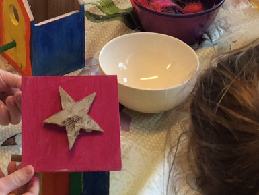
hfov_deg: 15.9
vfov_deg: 11.0
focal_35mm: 123
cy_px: -190
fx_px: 921
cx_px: 42
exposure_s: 1/50
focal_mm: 4.15
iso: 50
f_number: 2.2
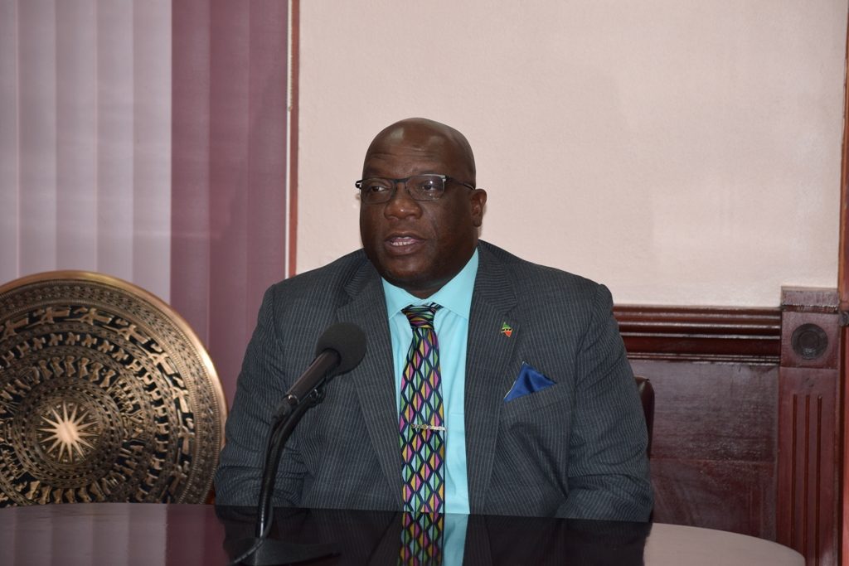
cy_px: 283
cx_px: 424
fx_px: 3007
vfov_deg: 10.8
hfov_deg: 16.1
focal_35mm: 128
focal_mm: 85
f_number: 5.6
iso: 400
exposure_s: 1/160
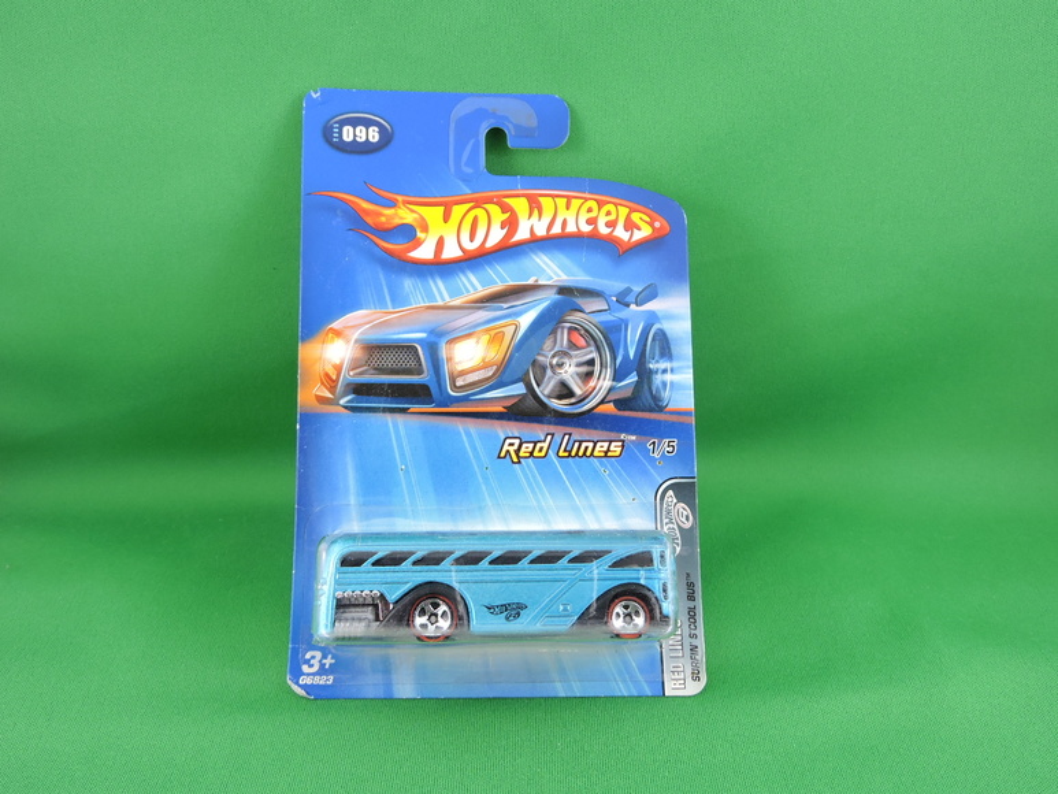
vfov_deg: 46.8
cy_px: 397
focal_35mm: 30
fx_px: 917
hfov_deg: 60.0
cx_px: 529
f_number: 3.5
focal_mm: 5.4
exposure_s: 1/30
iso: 140
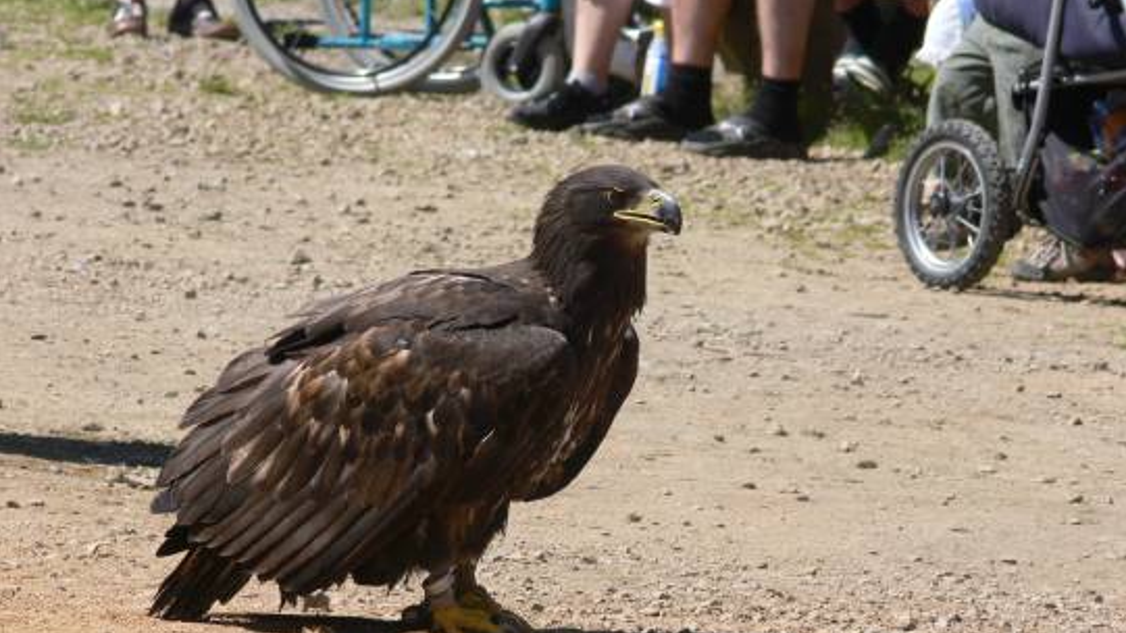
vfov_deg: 2.6
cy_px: 350
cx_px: 564
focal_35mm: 460
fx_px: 13731
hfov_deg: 4.7
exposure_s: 1/400
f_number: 6.3
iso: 100
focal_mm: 88.8
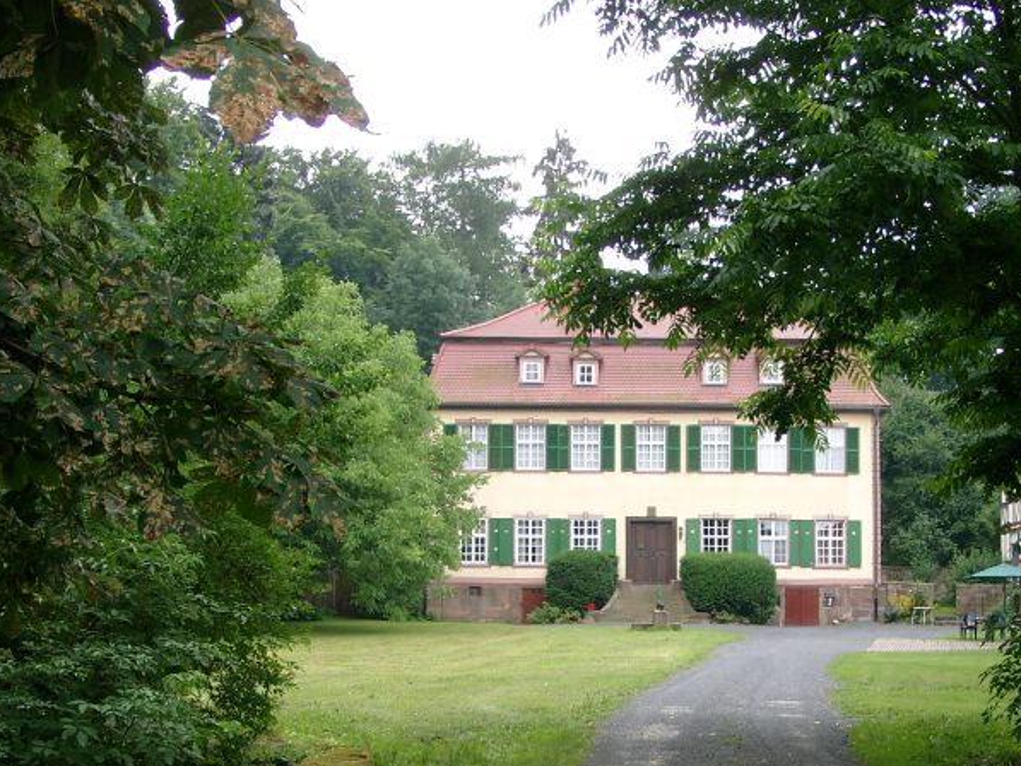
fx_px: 1977
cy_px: 511
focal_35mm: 67
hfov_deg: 28.9
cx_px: 623
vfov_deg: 21.9
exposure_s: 1/101
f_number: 4
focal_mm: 10.4
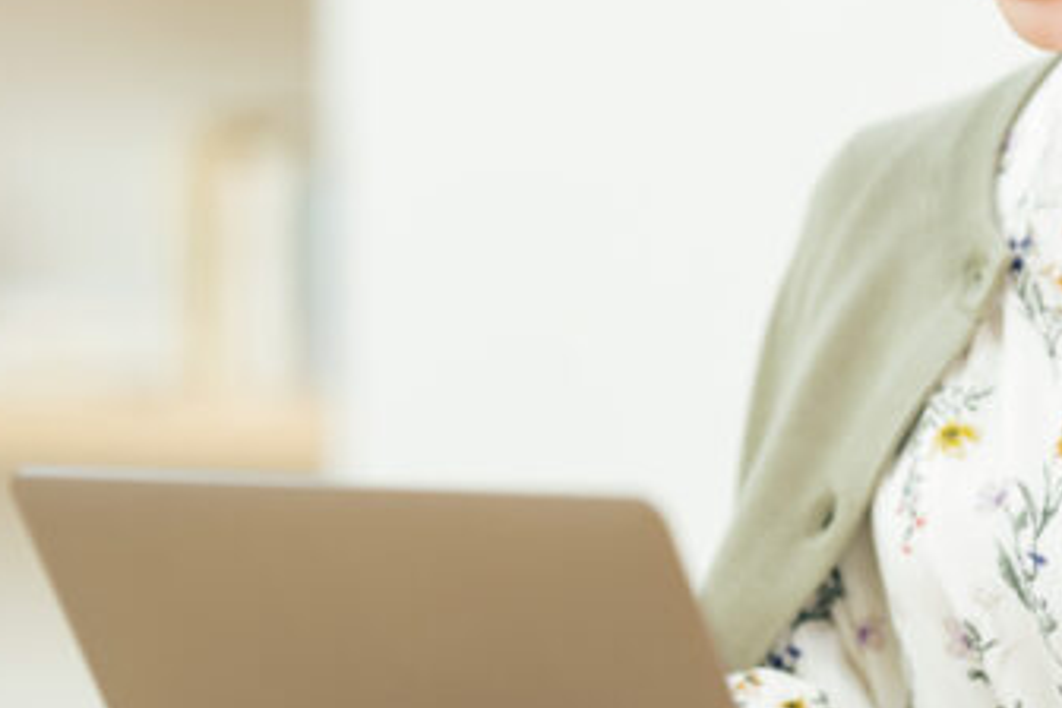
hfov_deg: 10.1
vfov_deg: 6.8
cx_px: 857
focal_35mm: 203
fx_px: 5988
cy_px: 311
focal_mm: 105
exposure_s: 1/200
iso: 160
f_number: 2
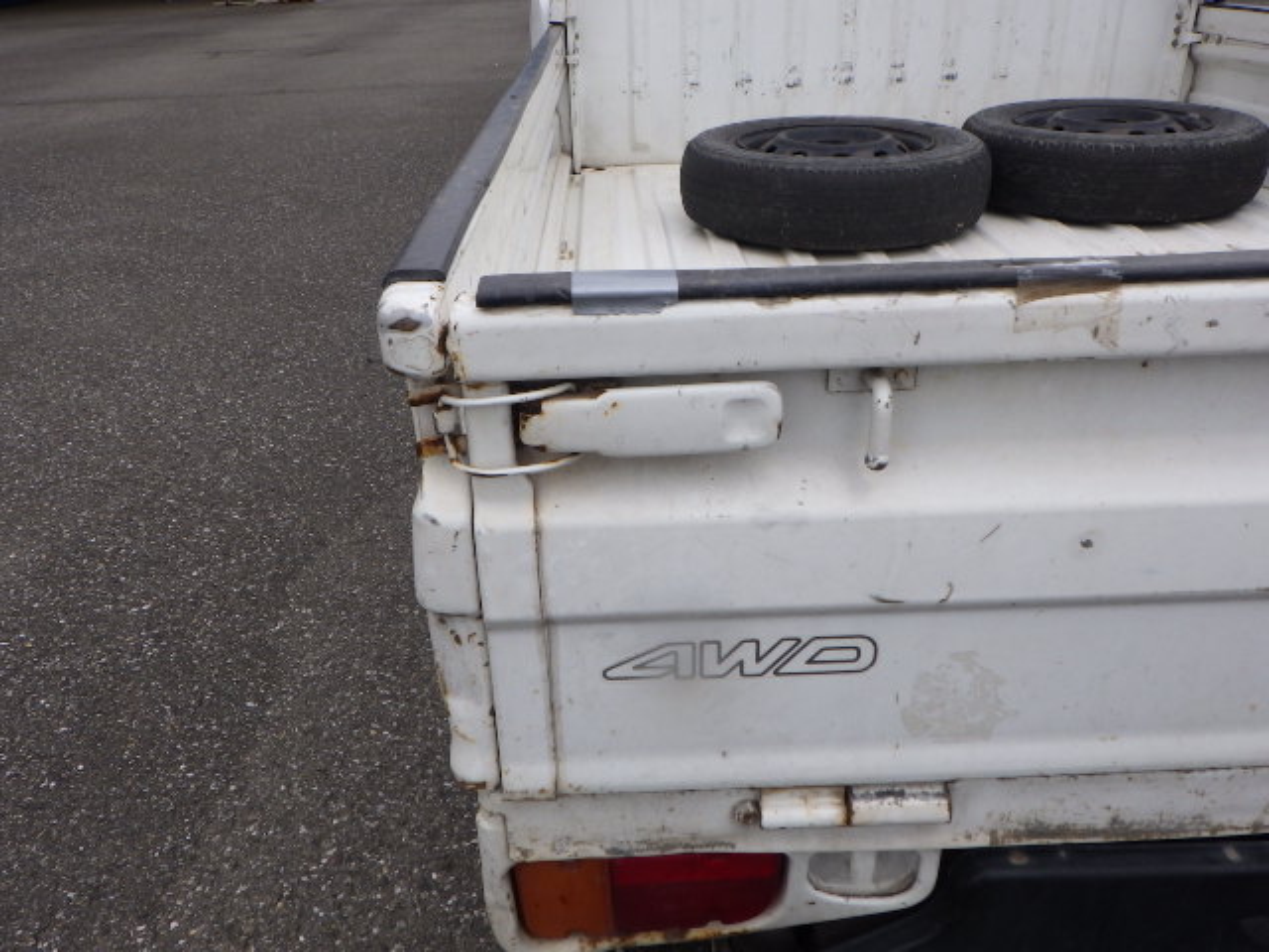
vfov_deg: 49.7
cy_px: 476
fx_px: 1026
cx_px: 634
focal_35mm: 28
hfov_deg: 63.4
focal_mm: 5
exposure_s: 1/1000
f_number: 4.2
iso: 125
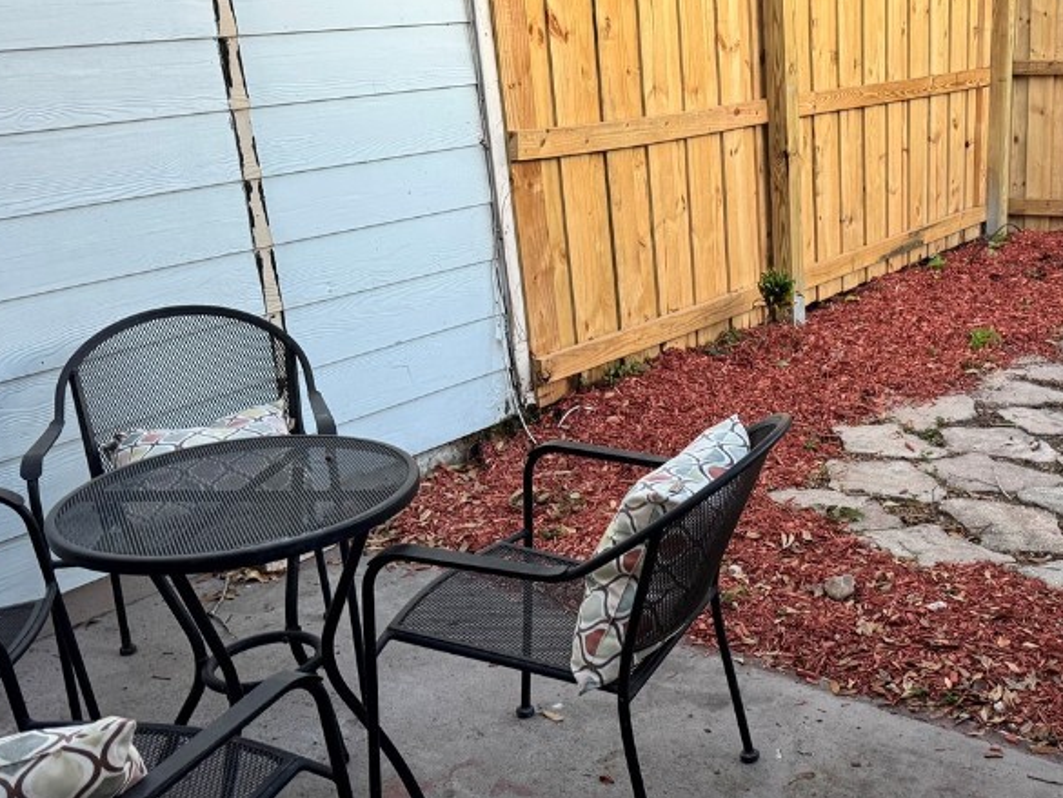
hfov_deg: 43.7
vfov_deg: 34.3
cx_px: 761
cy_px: 427
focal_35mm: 42
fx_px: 1290
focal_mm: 6.76
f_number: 1.78
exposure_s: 1/80
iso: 200
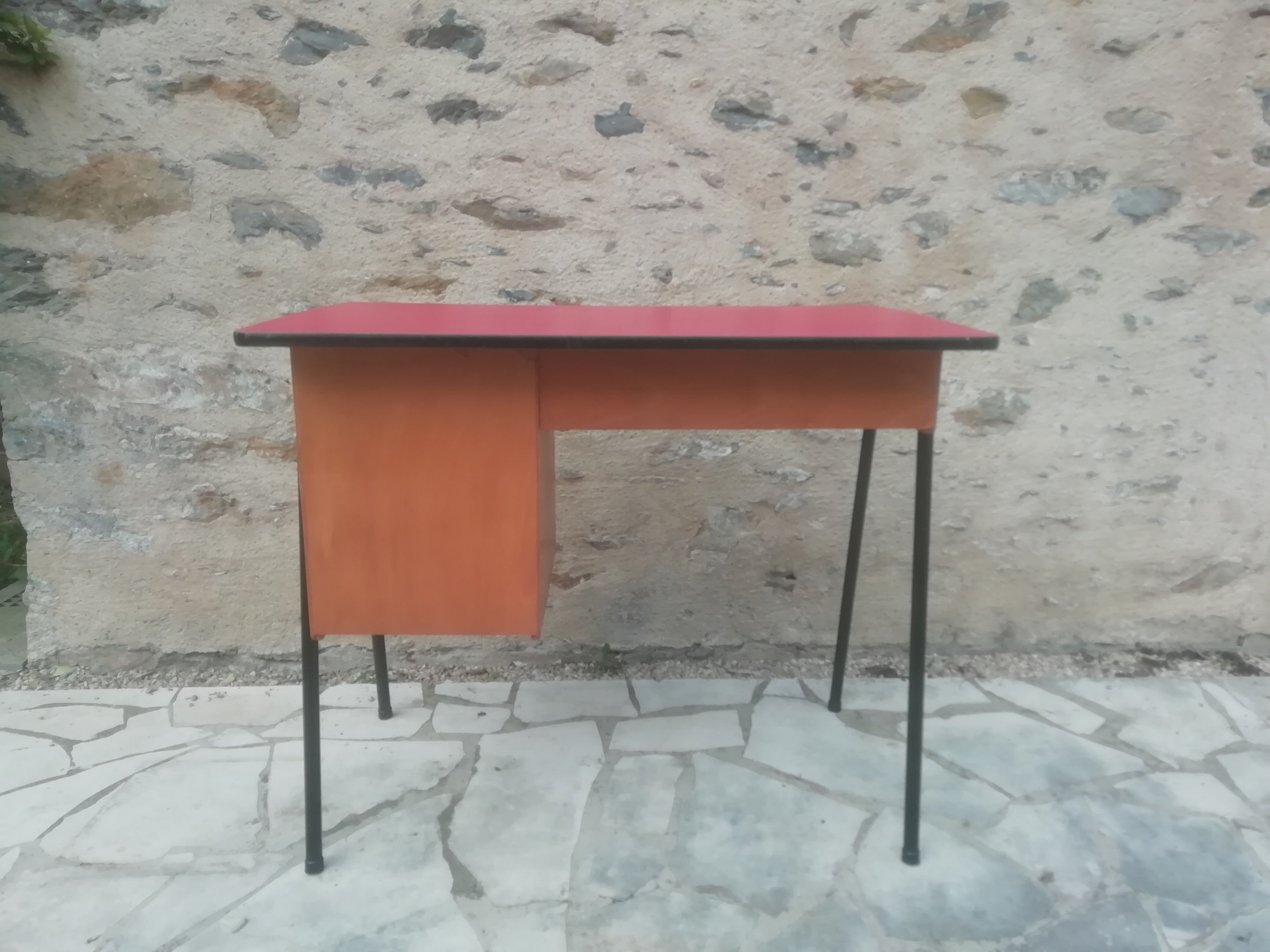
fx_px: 954
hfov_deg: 67.3
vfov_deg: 53.1
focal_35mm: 26
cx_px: 635
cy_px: 476
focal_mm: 3.46
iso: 50
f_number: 2.2
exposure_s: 1/490
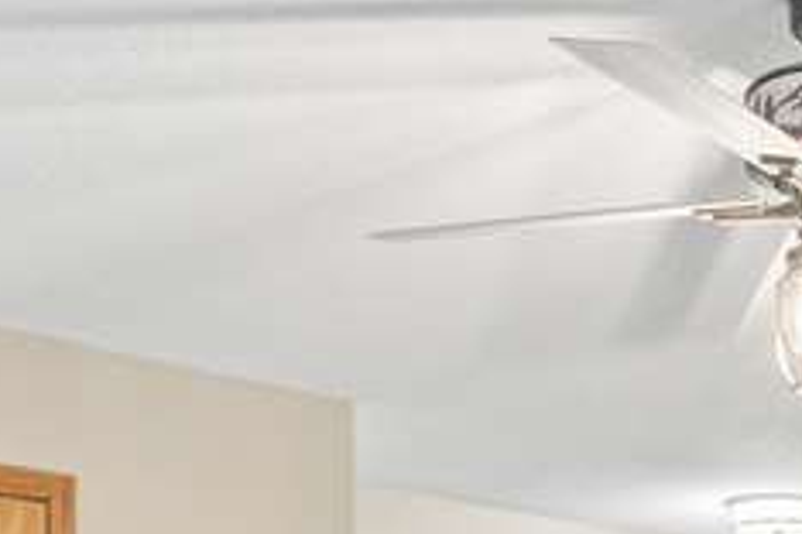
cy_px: 881
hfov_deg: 20.2
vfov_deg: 13.5
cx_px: 1014
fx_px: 2072
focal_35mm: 93
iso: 400
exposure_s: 1/4
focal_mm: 17
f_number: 9
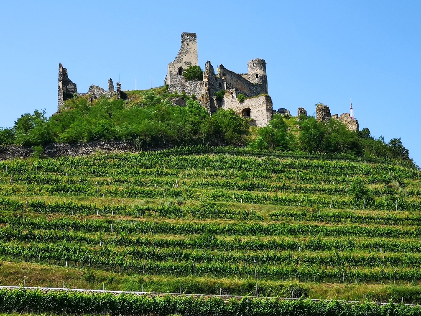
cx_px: 210
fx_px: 717
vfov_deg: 24.8
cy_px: 156
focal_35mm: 59
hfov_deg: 32.7
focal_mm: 5.58
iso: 50
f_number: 1.8
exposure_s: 1/1408
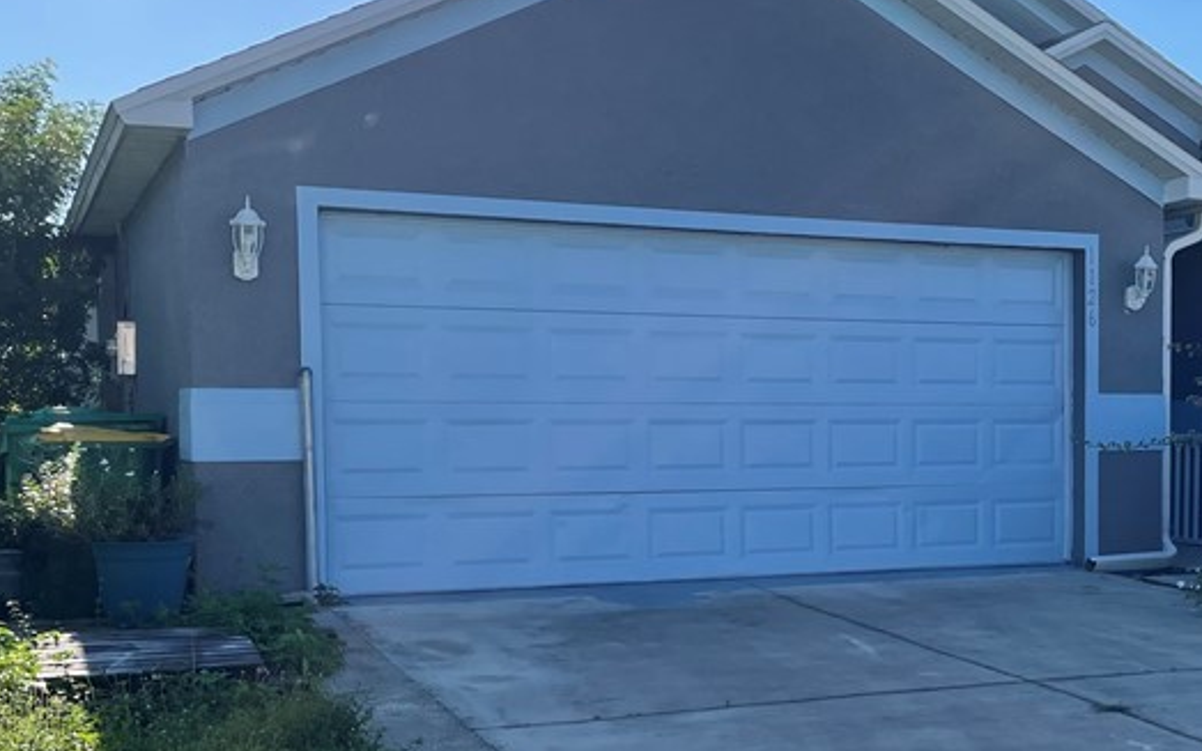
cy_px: 480
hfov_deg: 36.2
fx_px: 1769
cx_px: 974
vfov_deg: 23.9
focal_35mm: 54
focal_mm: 4.2
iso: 32
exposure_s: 1/3040
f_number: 1.6
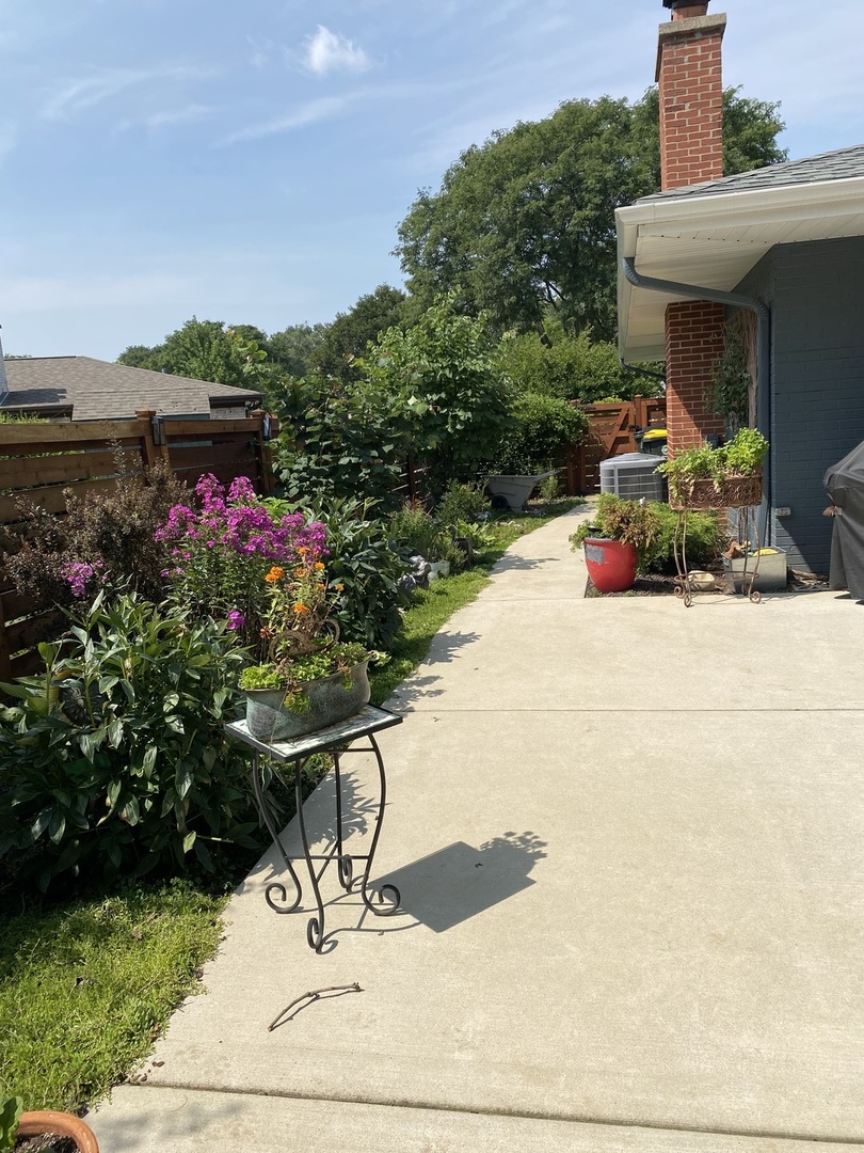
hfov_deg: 53.1
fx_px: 865
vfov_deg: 67.3
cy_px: 576
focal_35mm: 26
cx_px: 432
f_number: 1.8
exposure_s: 1/3610
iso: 32
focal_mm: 4.25
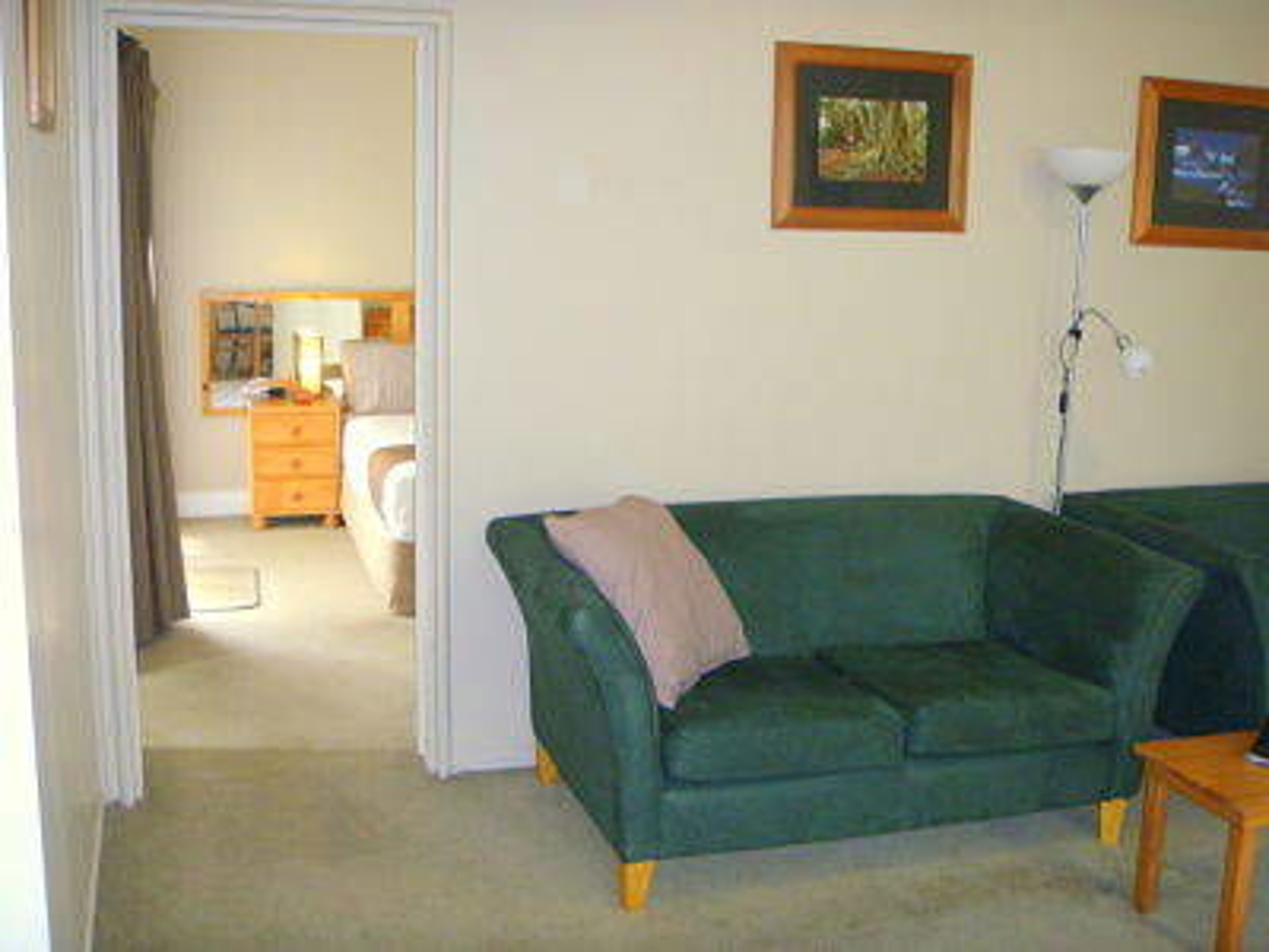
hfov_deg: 49.0
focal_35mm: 38
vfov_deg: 37.7
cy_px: 476
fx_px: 1393
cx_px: 634
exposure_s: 1/30
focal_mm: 6.7
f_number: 3.5
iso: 200
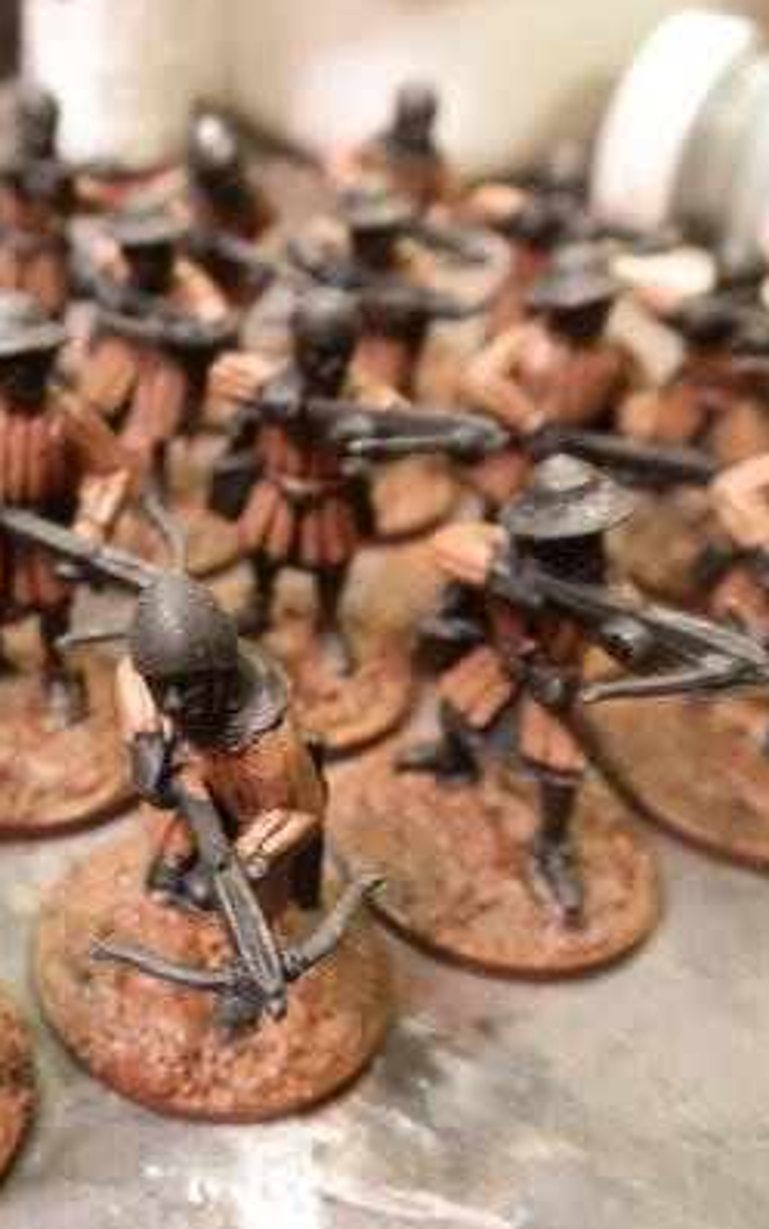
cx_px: 77
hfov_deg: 30.6
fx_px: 1340
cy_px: 611
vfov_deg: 49.3
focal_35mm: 40
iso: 400
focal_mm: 5
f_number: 3.1
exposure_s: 1/15
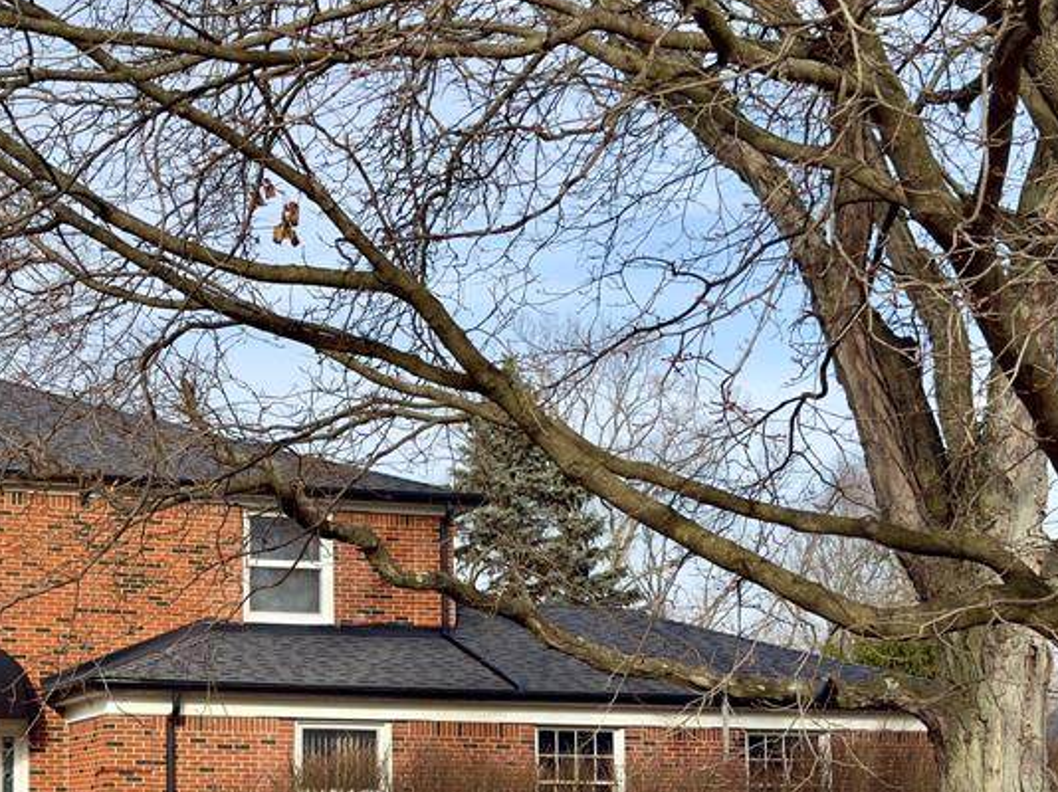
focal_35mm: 71
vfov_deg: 20.3
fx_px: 2169
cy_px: 696
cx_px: 242
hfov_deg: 27.0
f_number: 1.78
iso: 64
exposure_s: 1/2141
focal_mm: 6.76
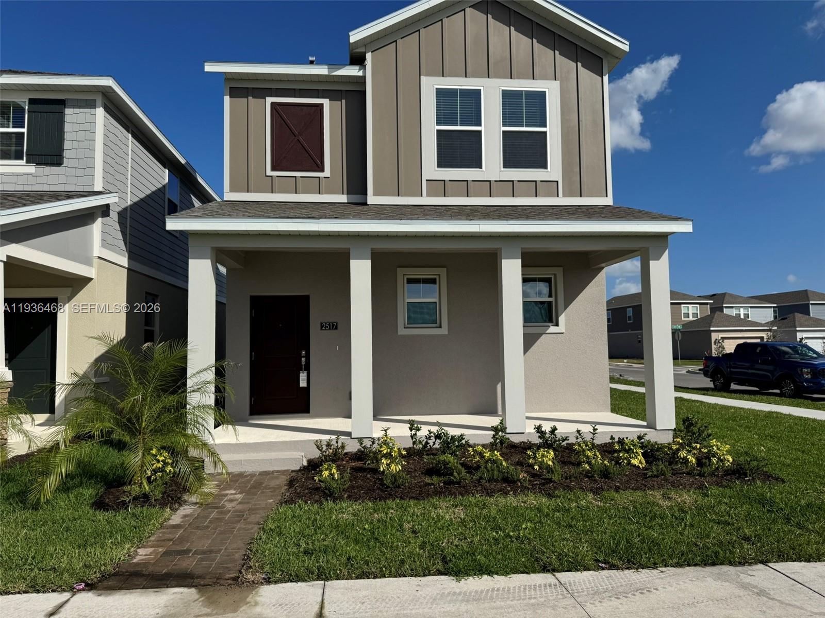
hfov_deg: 71.6
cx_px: 412
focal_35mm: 24
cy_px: 309
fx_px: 572
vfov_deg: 56.8
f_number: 1.78
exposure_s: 1/9009
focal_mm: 6.76
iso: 80
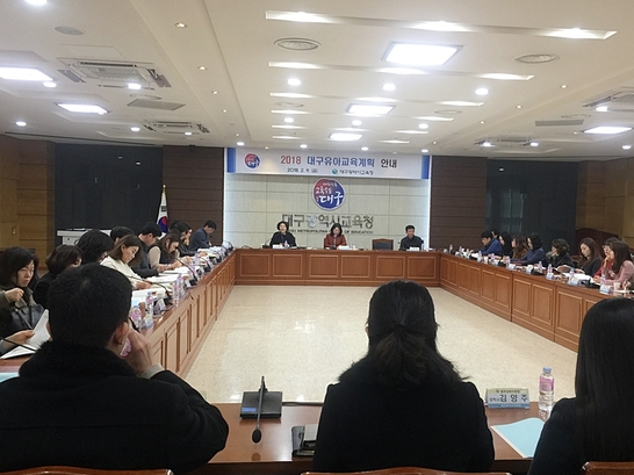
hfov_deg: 53.9
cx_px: 353
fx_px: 622
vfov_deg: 41.7
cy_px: 252
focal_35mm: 34
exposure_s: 1/30
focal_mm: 4.15
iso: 50
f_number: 2.2
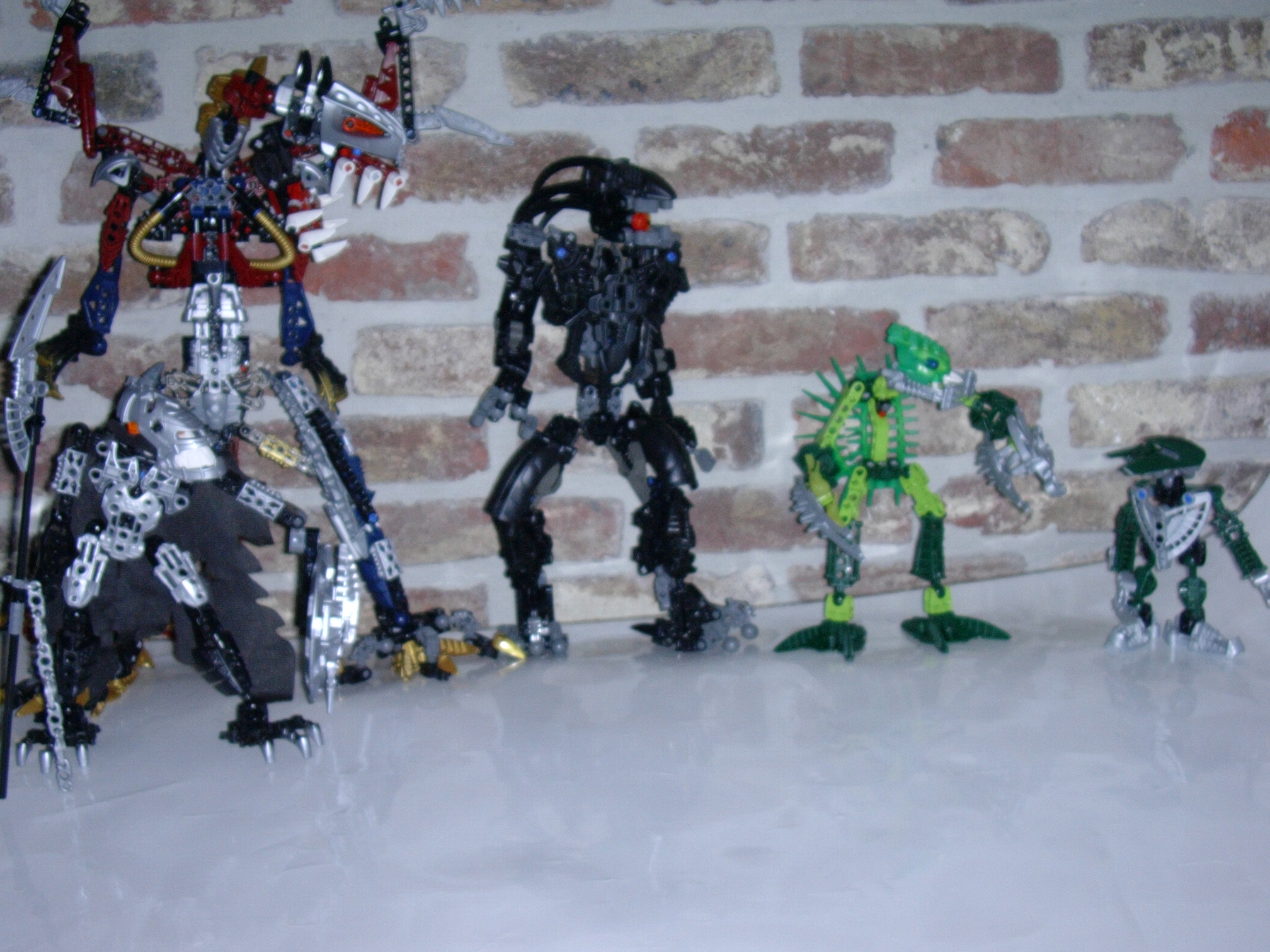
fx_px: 1651
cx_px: 635
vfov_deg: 32.2
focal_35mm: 45
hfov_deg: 42.1
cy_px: 476
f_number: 2.9
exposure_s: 1/64
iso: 70
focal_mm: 6.7
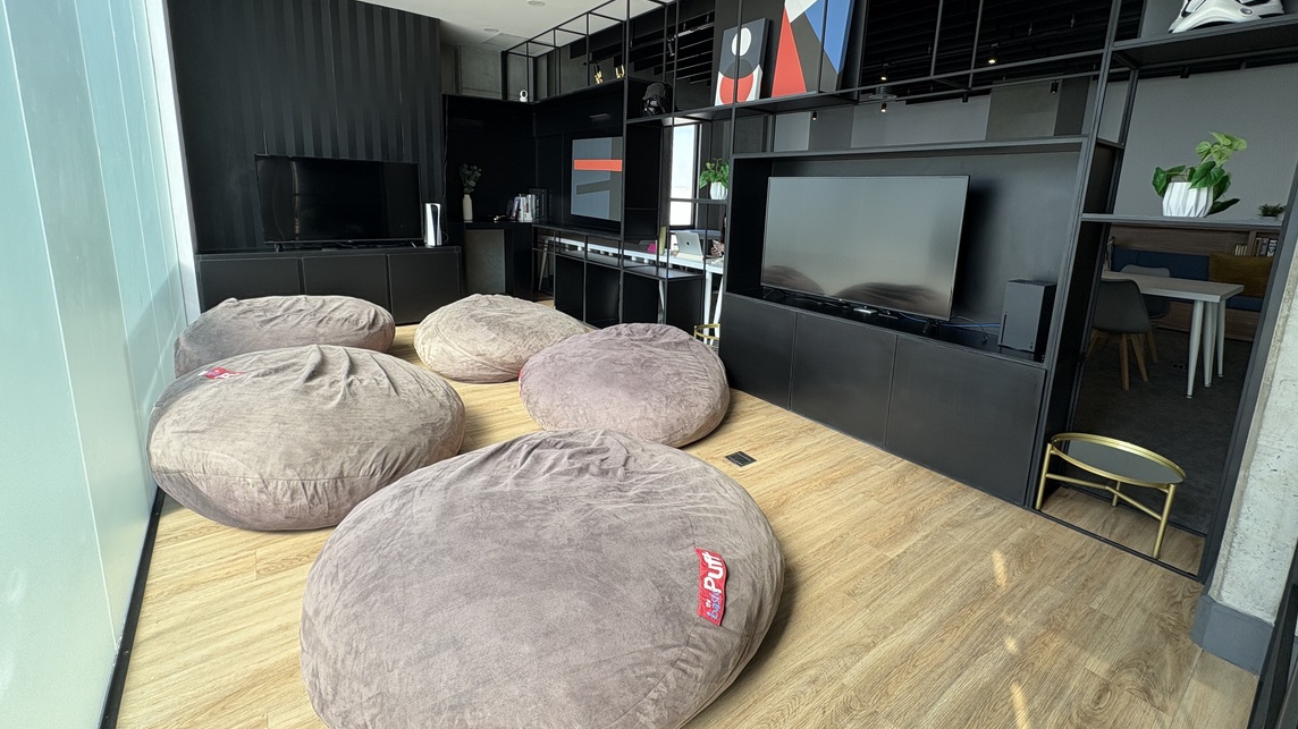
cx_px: 663
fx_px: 551
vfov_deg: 66.5
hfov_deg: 99.4
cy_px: 295
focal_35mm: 16
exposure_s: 1/226
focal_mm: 2.22
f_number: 2.2
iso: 40
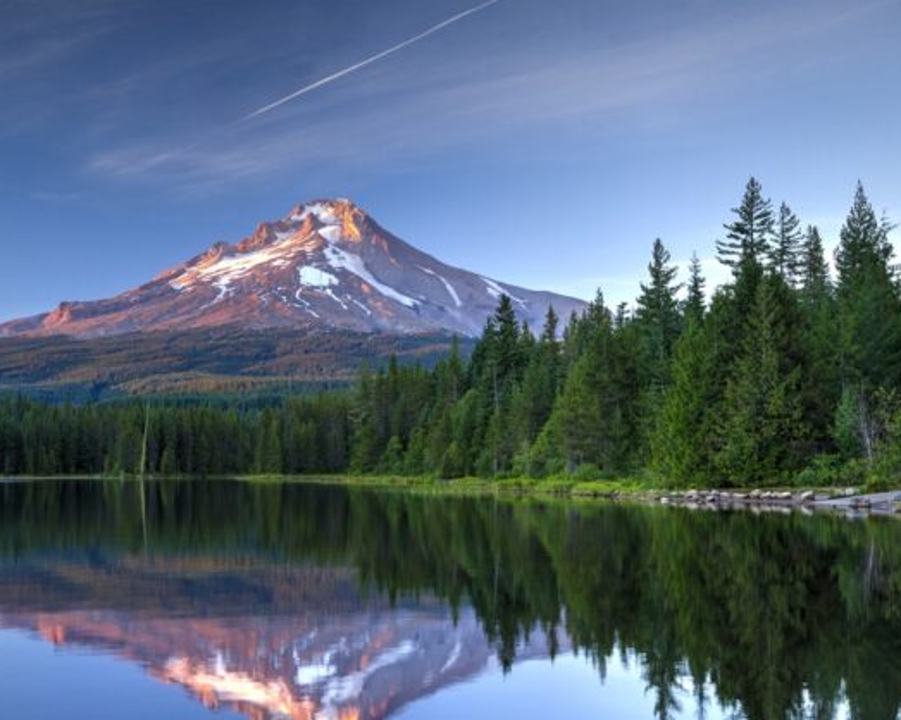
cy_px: 394
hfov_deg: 34.2
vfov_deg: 27.6
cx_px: 438
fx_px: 1466
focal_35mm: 55
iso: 160
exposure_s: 1/5
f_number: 7.1
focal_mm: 44
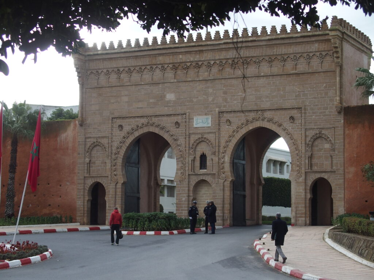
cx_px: 187
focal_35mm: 84
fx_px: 908
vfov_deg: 17.6
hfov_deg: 23.3
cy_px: 140
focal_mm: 17.8
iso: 100
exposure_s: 1/320
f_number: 2.8
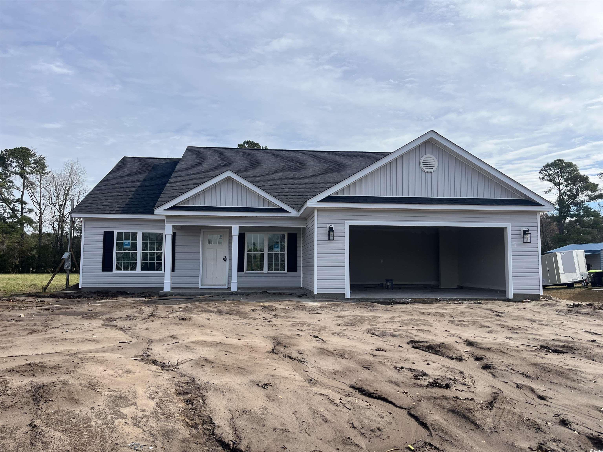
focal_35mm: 26
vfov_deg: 53.1
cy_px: 226
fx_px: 453
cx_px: 302
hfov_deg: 67.3
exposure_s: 1/4016
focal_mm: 5.1
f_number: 1.6
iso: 50
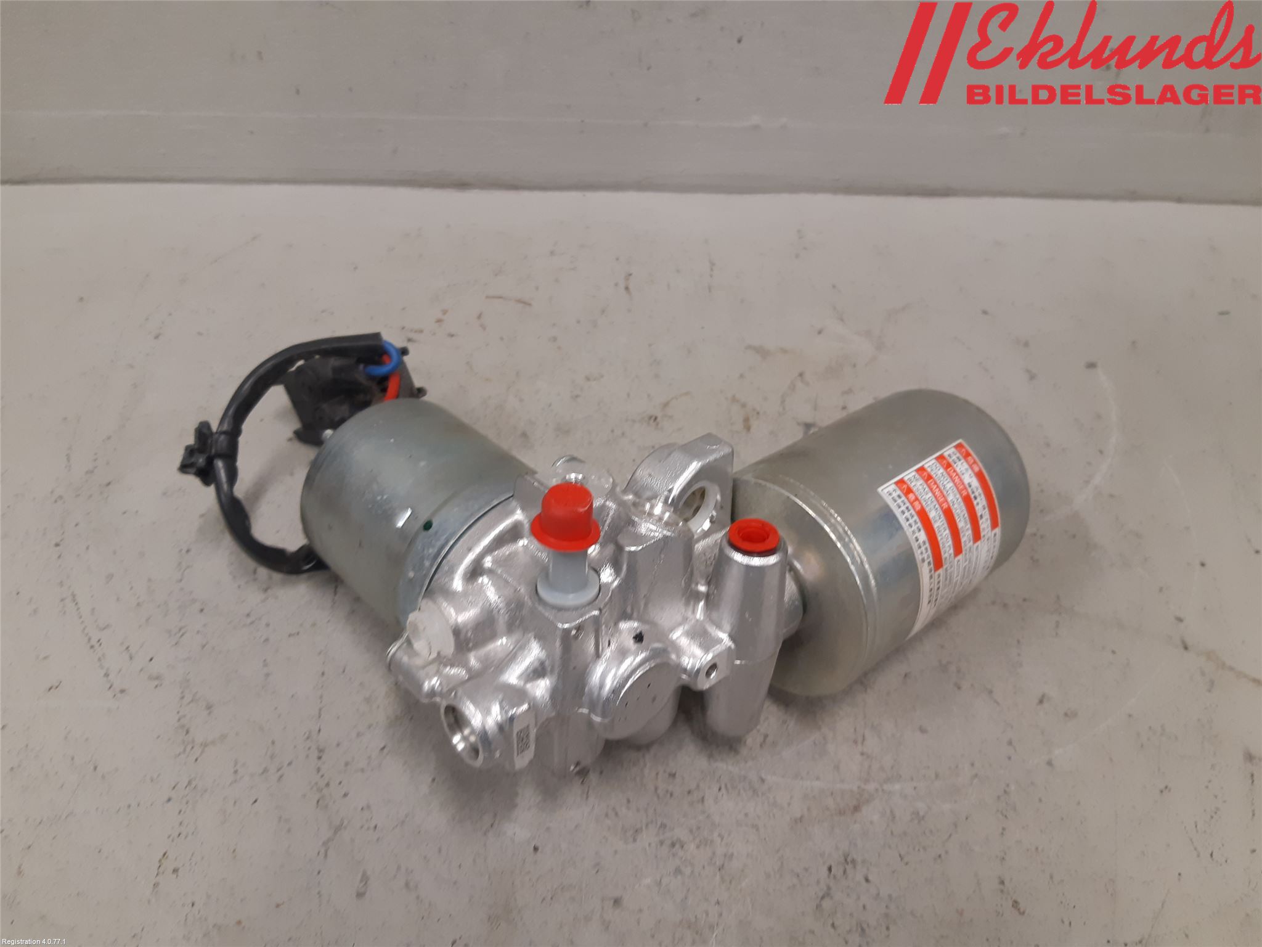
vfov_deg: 53.1
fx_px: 948
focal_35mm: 26
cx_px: 631
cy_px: 474
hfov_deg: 67.3
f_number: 1.7
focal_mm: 3.93
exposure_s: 1/50
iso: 125
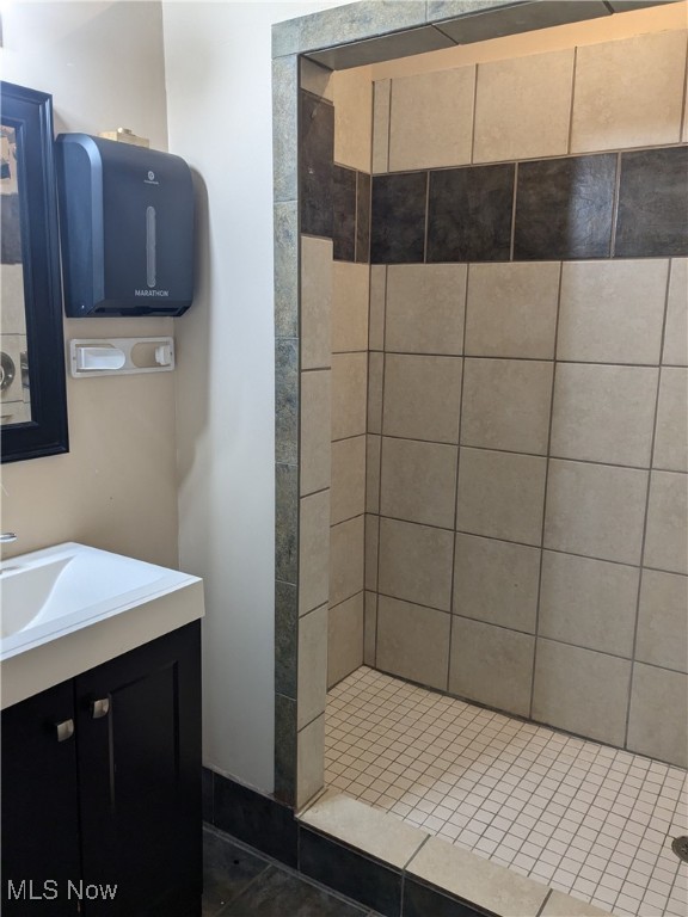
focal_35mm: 27
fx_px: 716
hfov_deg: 51.4
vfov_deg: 65.3
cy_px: 458
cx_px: 344
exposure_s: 1/120
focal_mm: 4.38
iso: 127
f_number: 1.73
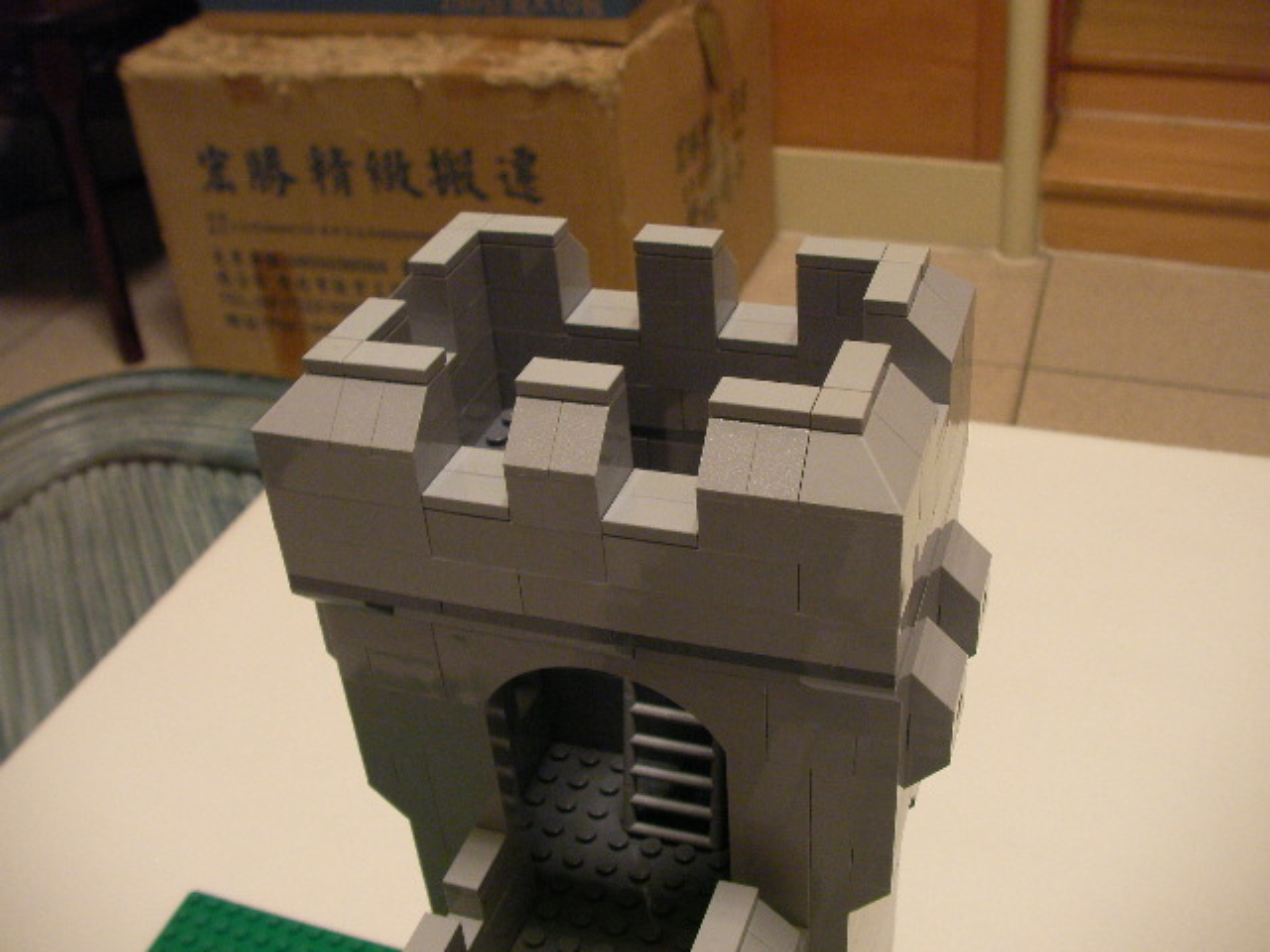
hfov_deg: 49.0
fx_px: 1394
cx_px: 635
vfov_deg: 37.7
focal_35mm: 38
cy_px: 476
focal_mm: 6.3
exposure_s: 1/8
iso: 200
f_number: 3.5
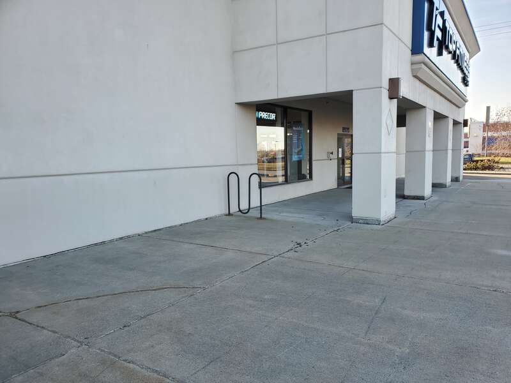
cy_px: 192
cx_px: 256
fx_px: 384
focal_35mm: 26
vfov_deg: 53.1
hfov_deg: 67.3
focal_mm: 4.3
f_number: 2.4
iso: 50
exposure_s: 1/161
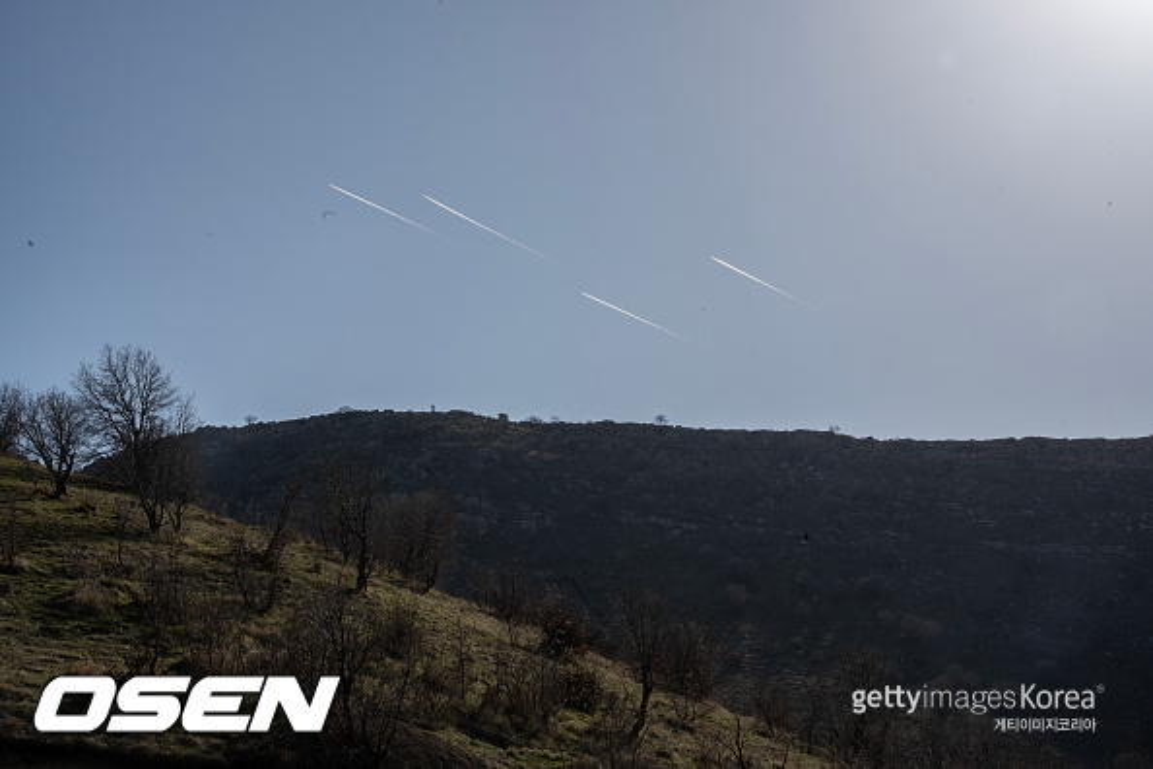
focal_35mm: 70
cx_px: 576
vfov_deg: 19.5
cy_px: 384
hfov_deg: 28.8
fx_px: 2242
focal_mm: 70
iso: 200
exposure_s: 1/400
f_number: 22
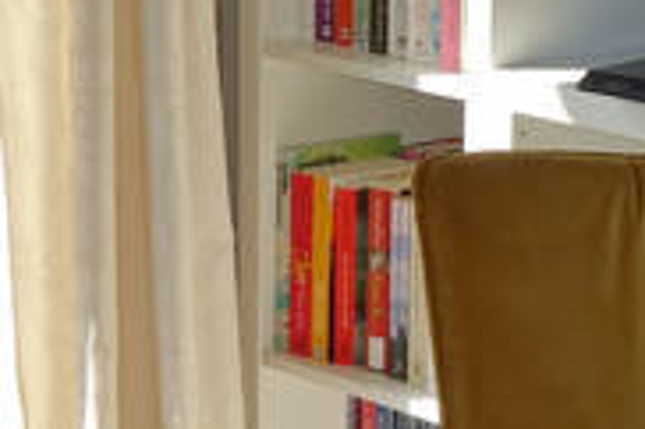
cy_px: 261
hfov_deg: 10.4
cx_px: 255
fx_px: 3526
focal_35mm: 197
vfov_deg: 7.0
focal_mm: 10.4
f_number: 5.6
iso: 125
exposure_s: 1/160
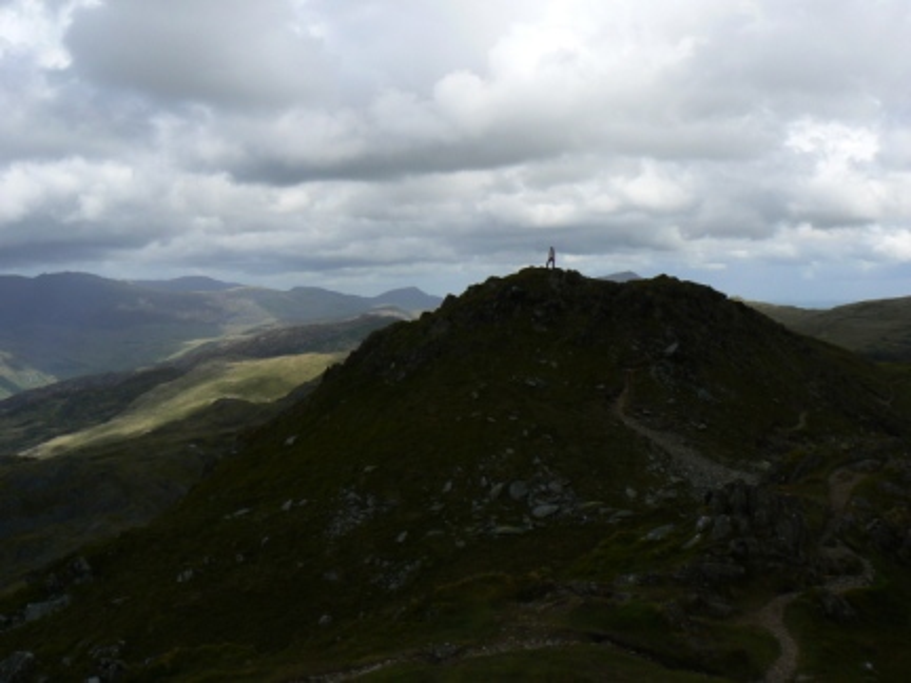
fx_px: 947
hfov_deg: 51.4
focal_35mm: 36
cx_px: 456
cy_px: 342
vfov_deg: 39.7
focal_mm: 6
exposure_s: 1/400
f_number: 8
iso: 80
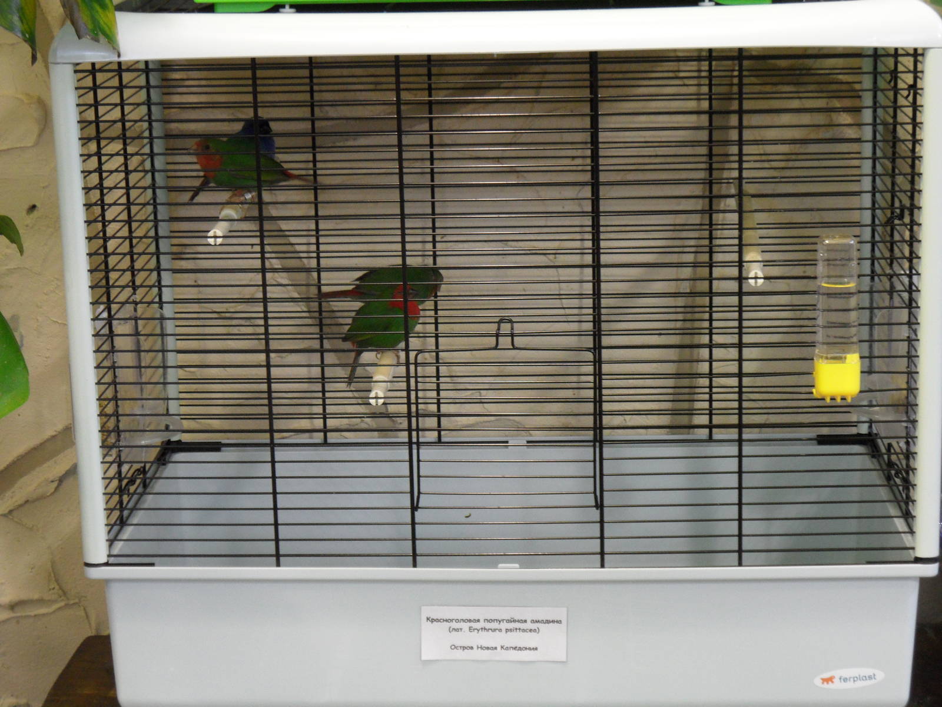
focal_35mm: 80
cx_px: 471
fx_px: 2177
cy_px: 354
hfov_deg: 24.4
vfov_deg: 18.4
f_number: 4.2
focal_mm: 13.2
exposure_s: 1/6
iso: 200
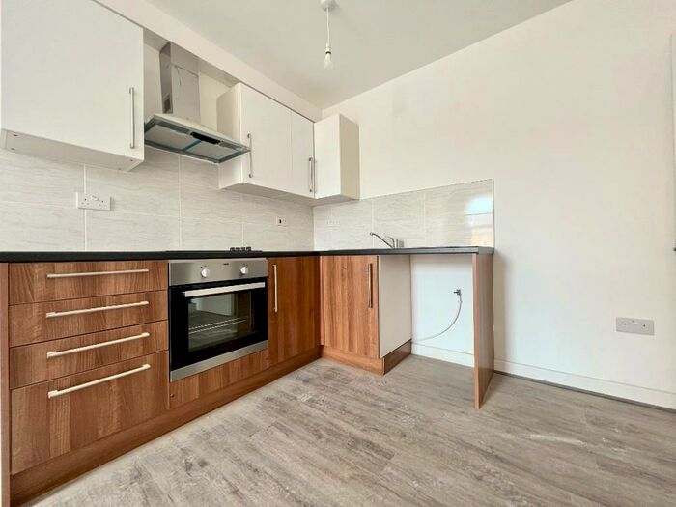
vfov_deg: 89.9
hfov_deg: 106.2
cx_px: 338
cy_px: 254
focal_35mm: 13
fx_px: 254
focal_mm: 1.57
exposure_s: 1/99
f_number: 1.8
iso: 200
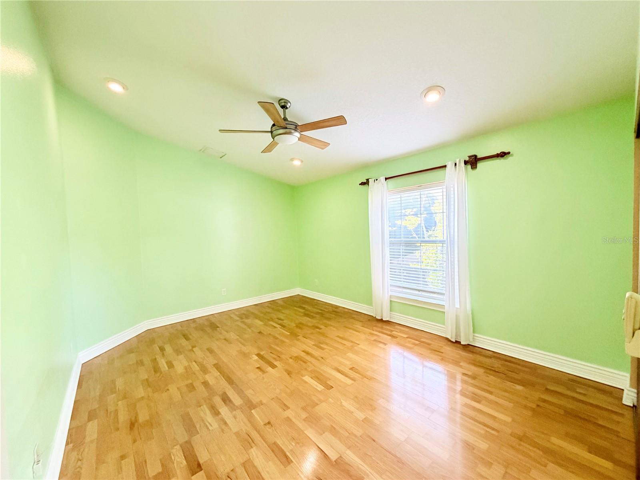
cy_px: 240
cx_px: 320
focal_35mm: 14
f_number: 2.2
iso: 320
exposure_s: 1/120
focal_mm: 2.22
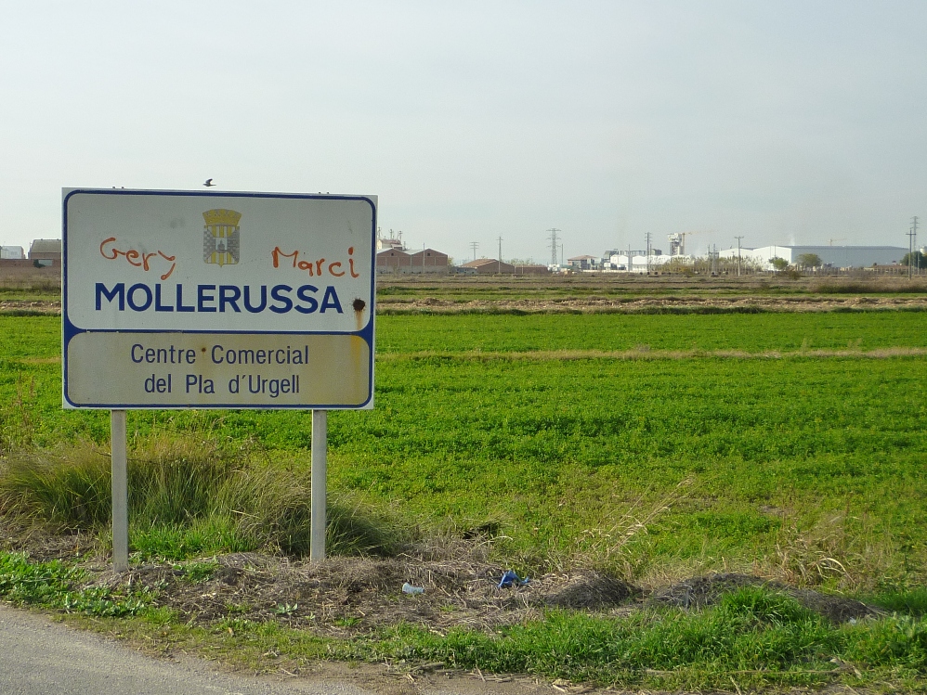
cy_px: 348
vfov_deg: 30.9
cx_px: 464
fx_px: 1259
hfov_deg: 40.4
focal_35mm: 47
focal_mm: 5.3
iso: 125
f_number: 4
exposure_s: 1/500
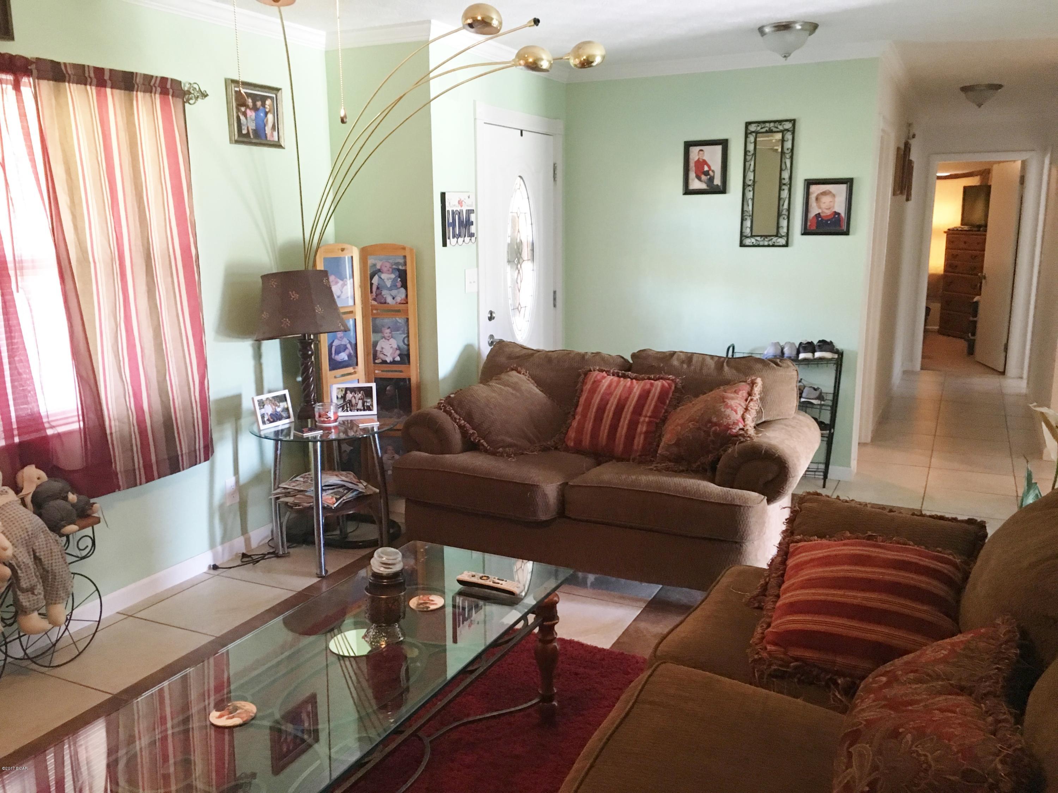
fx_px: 886
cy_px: 396
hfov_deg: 61.7
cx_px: 529
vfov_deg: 48.2
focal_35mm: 29
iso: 200
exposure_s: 1/24
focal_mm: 4.15
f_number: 2.2
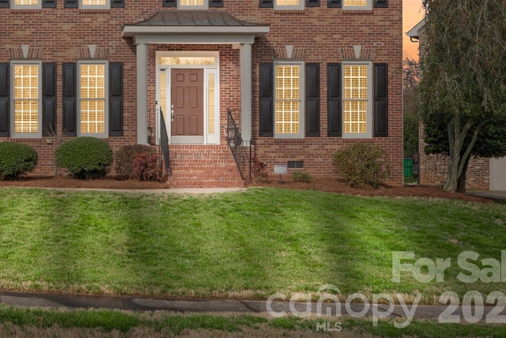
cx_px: 78
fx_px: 787
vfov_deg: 23.5
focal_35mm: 56
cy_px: 34
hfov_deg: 34.2
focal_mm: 31
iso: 100
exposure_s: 1/50
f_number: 16
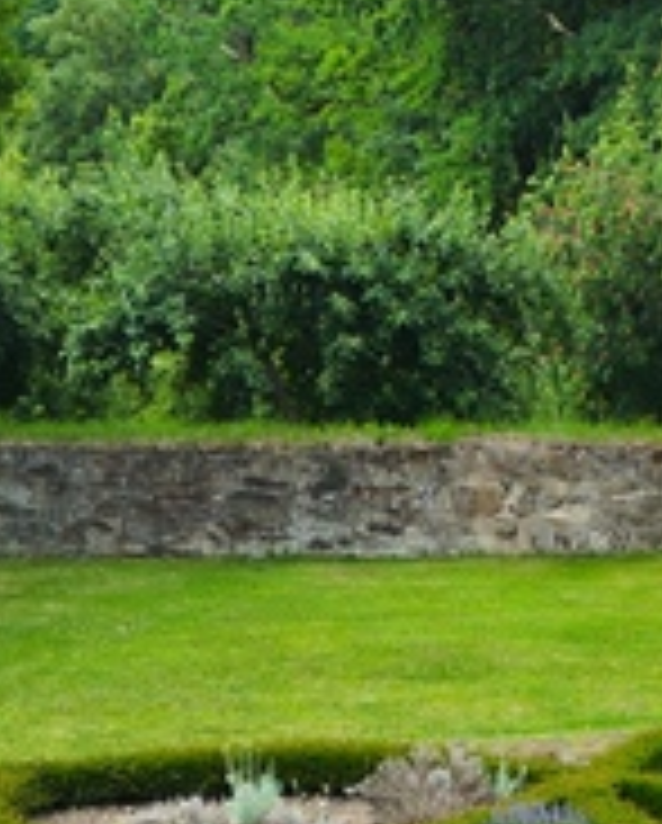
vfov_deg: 25.4
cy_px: 831
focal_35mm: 71
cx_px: 806
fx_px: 1735
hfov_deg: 20.2
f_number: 1.8
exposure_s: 1/150
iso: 50
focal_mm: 4.68
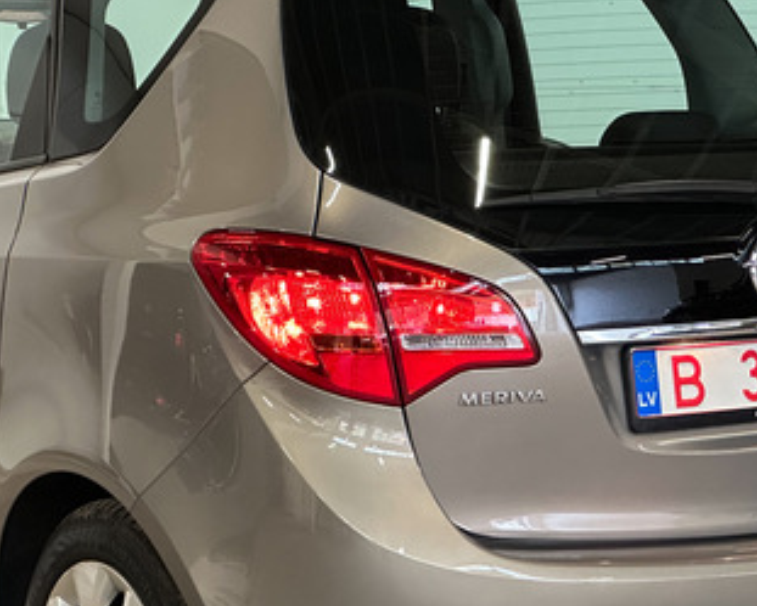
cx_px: 450
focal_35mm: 145
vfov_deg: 10.6
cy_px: 382
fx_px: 3250
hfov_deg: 13.3
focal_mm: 9
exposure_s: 1/50
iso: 400
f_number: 2.8
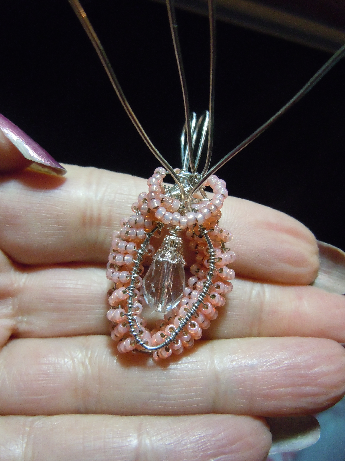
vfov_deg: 60.0
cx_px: 172
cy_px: 230
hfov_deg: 46.8
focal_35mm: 30
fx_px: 399
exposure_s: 1/60
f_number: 3.5
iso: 800
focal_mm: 5.4
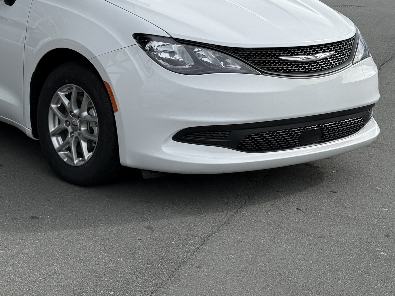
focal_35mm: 83
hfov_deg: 23.3
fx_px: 947
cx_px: 97
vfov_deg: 17.6
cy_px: 43
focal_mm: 6.76
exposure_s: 1/4329
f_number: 1.78
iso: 64
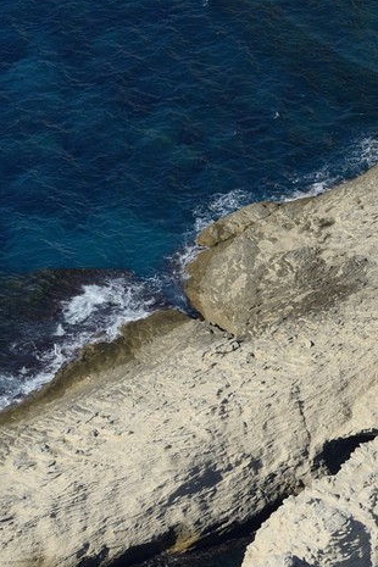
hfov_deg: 2.8
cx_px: 501
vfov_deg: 4.1
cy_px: -240
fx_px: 7859
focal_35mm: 499
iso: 400
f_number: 13
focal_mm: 145
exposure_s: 1/800
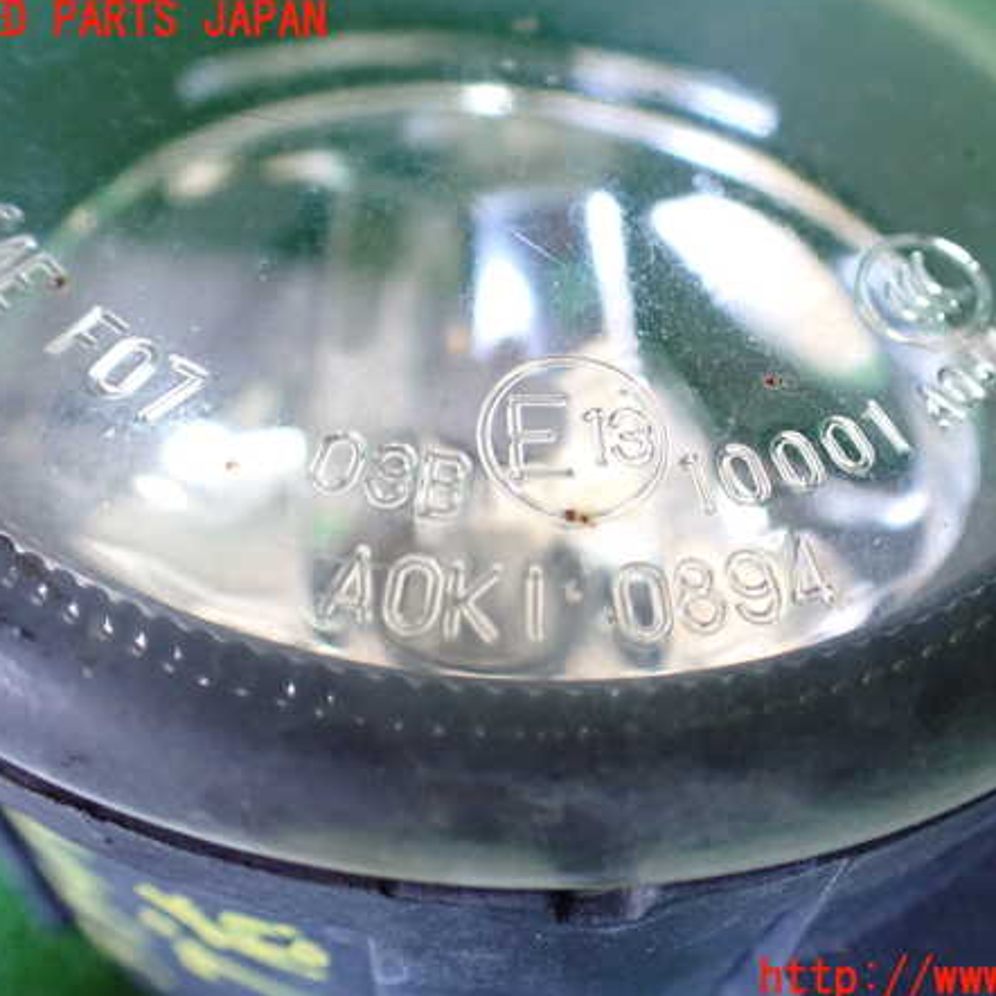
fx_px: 1172
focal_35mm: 36
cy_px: 500
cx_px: 593
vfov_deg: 46.0
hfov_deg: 45.8
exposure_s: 1/100
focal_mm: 5.4
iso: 800
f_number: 2.3
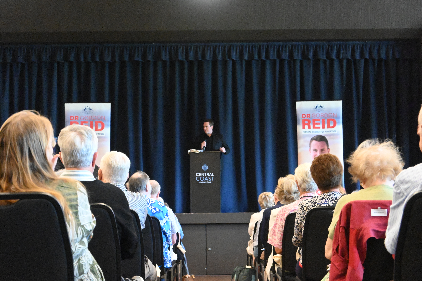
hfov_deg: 28.1
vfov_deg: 18.9
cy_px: 140
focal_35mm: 72
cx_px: 211
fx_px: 844
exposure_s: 1/50
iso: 12800
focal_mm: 48
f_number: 6
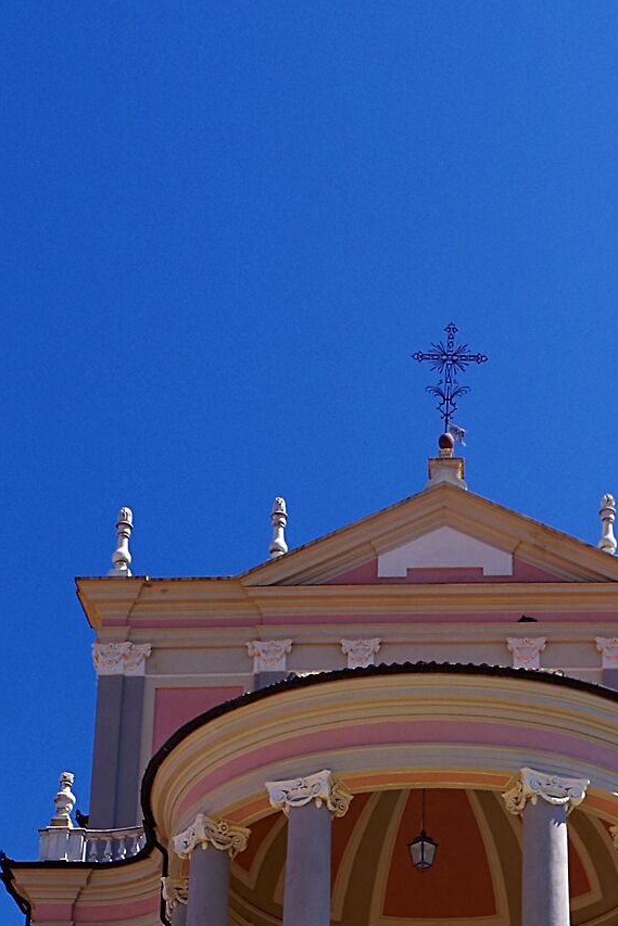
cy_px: 1045
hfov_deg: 17.9
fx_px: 1956
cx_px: 406
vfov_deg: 24.6
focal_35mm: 76
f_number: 8
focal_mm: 27
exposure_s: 1/180
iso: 400
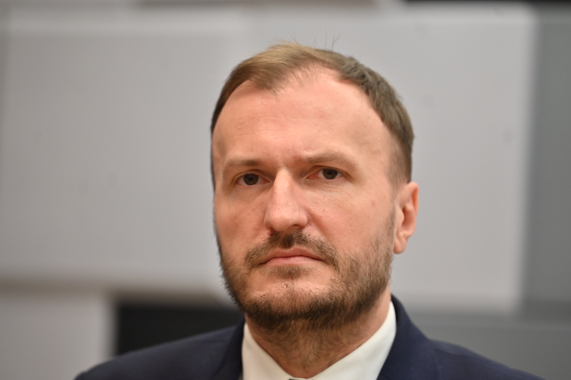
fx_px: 2855
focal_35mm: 180
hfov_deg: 11.4
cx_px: 286
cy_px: 190
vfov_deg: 7.6
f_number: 2.8
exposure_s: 1/200
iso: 720
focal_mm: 180
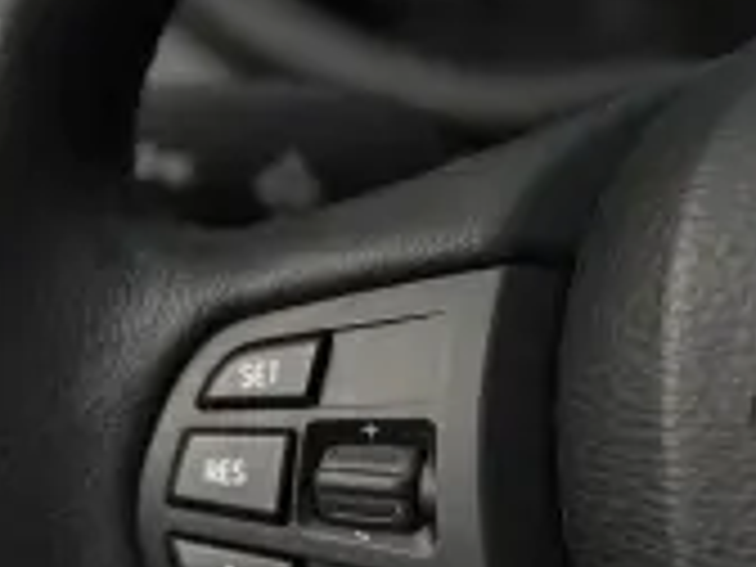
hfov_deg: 19.1
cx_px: 392
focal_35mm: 103
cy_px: 446
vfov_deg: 14.3
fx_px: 2249
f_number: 1.78
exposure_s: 1/1642
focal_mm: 6.76
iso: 64
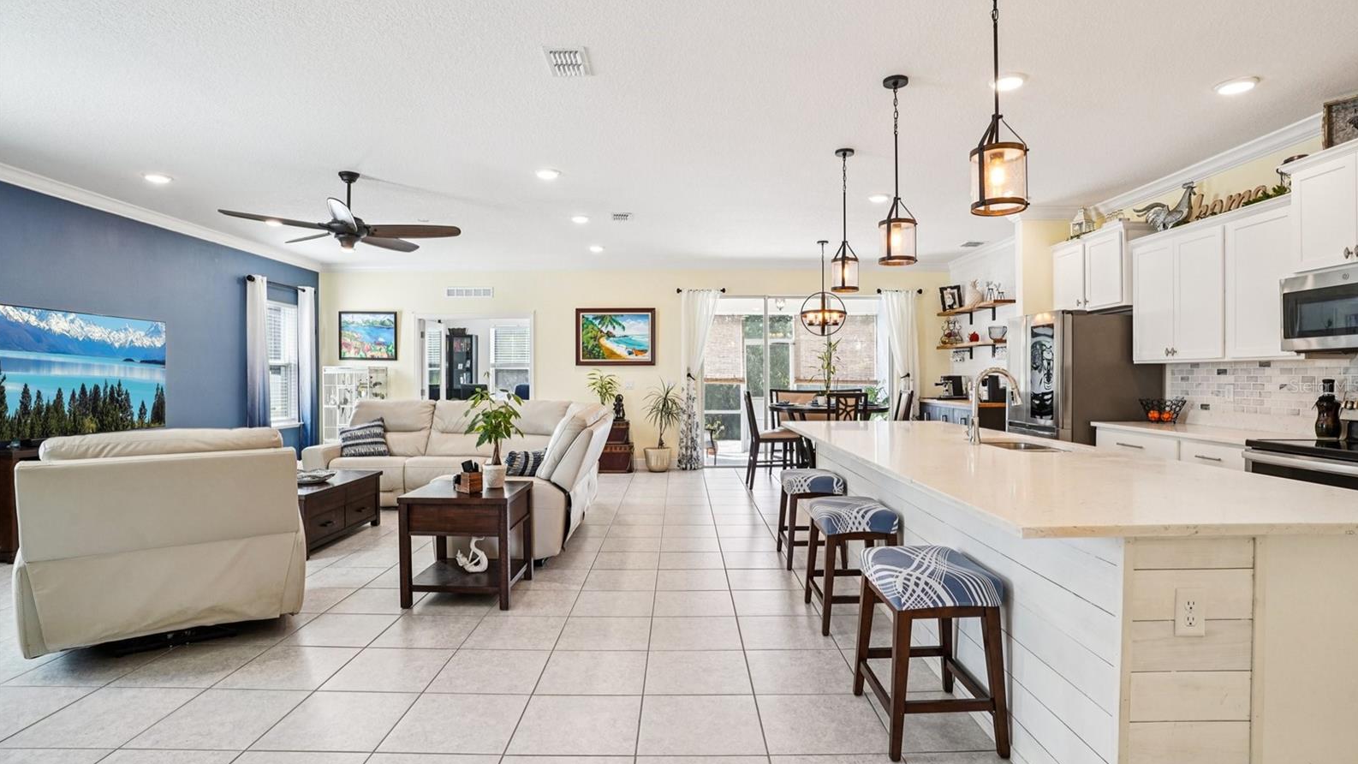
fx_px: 684
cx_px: 681
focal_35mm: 19
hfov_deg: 89.6
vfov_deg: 58.3
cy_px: 386
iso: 400
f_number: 9
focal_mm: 18
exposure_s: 1/30
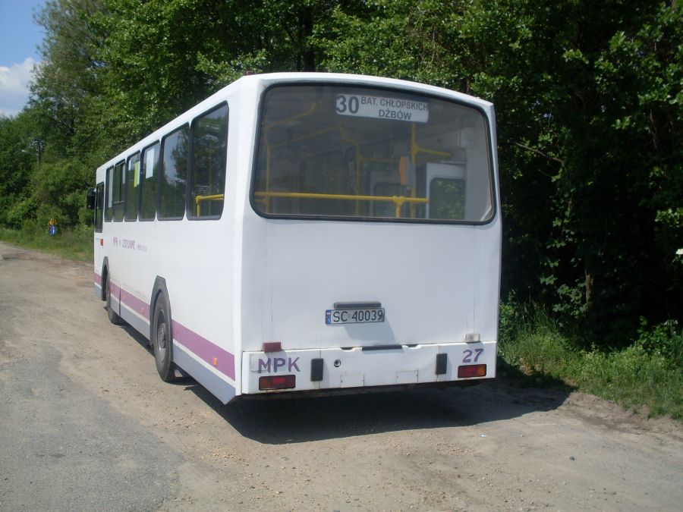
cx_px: 342
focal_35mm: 38
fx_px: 750
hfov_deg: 49.0
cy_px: 256
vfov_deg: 37.7
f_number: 8.4
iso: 80
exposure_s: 1/250
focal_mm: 6.3
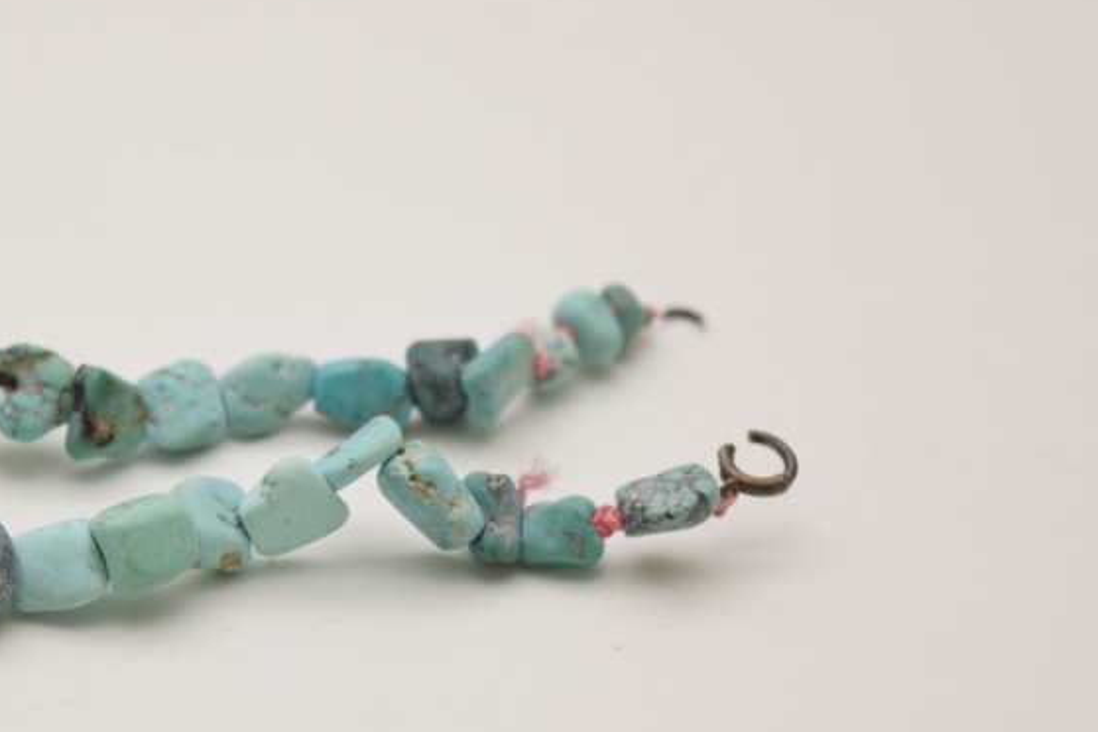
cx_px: 177
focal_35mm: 148
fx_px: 4510
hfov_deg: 13.8
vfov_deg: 9.3
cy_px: 438
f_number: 5.6
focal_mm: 55
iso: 800
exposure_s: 1/100
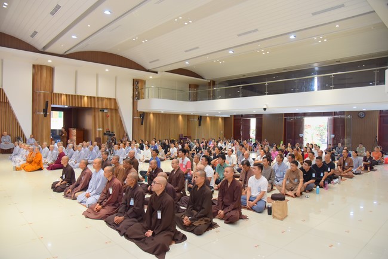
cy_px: 130
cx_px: 194
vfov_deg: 53.1
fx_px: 259
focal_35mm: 24
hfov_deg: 73.8
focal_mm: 24
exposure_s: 1/100
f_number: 5
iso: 1250
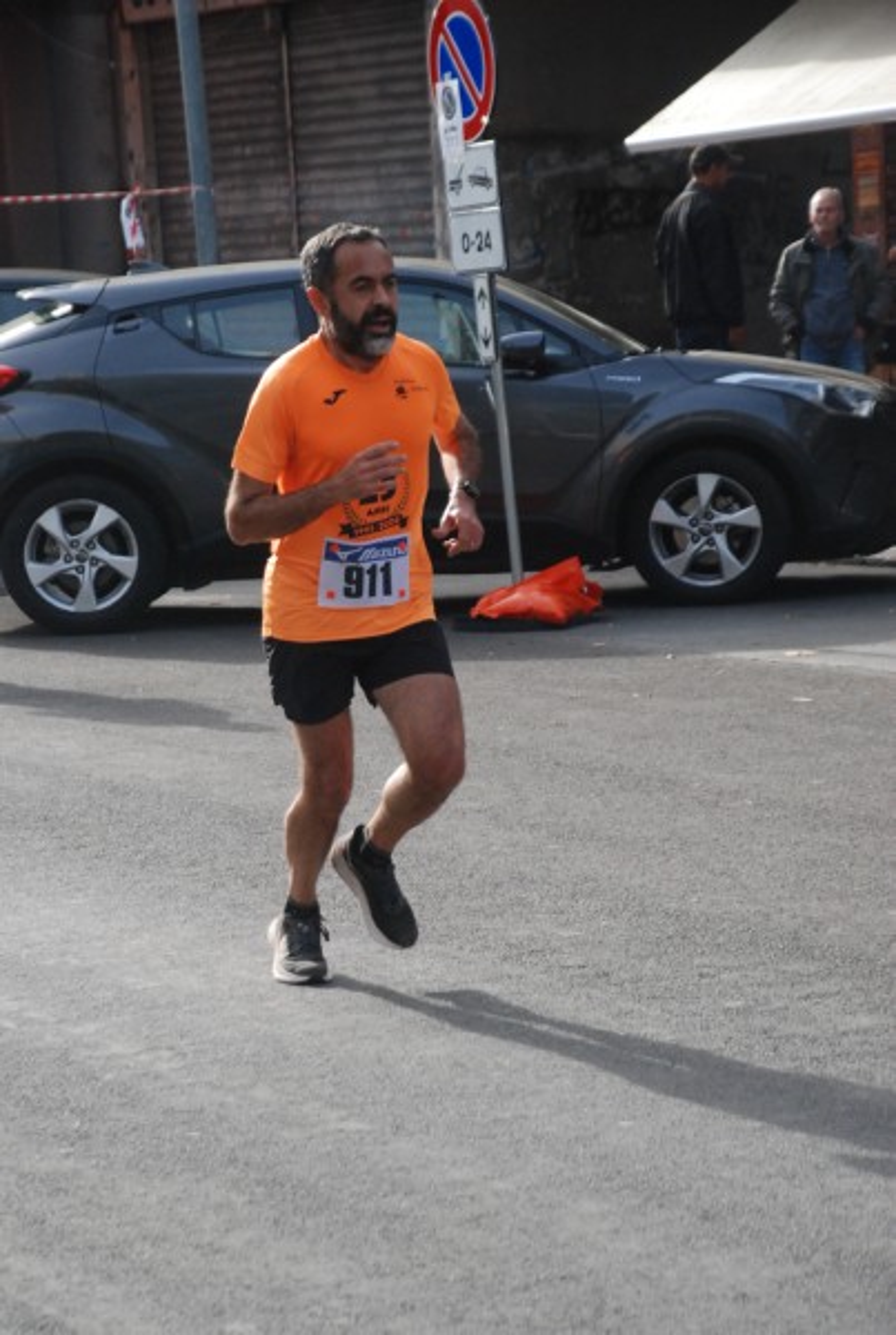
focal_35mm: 128
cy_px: 668
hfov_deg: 10.8
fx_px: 4735
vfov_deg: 16.0
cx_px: 448
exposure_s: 1/800
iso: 1000
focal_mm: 85
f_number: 5.6
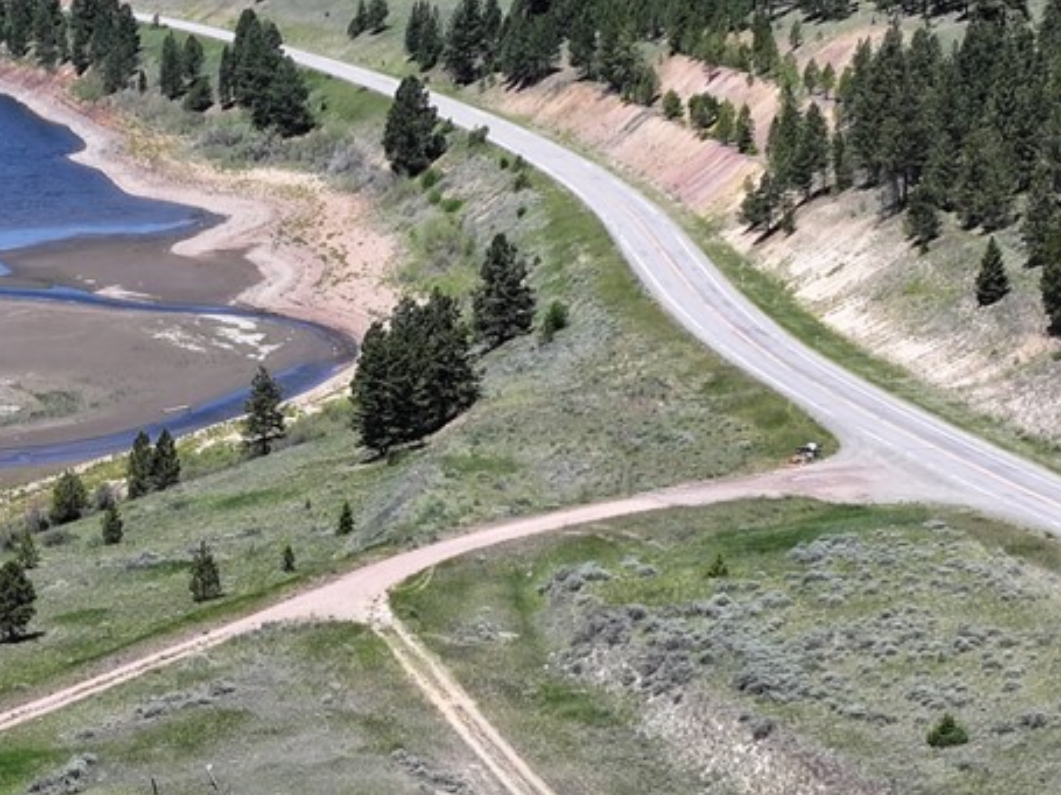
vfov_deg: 13.7
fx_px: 3309
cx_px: 125
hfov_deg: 18.0
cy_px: 498
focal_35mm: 108
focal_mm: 12.29
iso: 100
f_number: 2.8
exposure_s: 1/1600
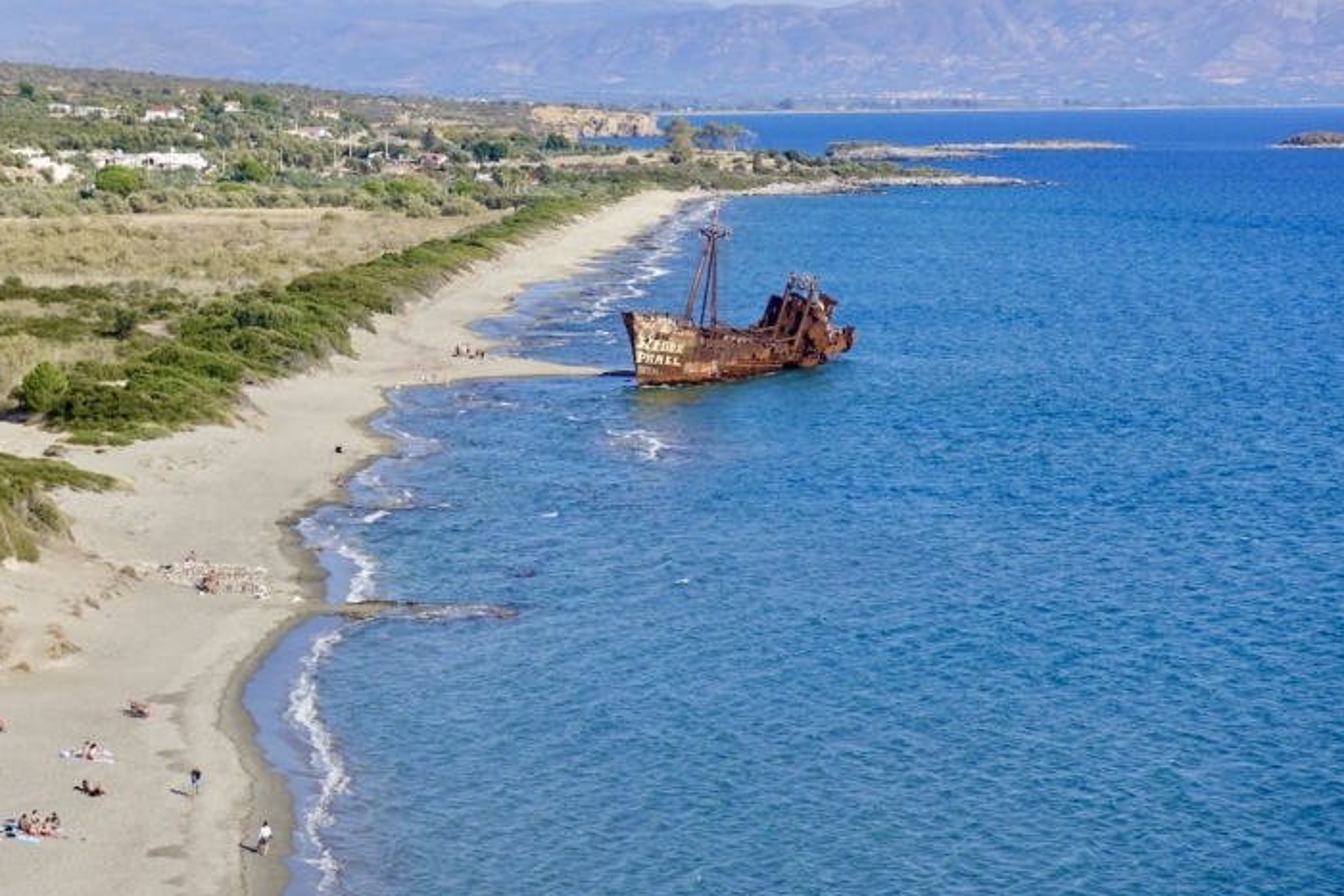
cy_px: 379
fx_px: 3846
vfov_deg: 13.3
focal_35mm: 103
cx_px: 417
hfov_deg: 19.7
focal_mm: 25.7
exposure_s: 1/640
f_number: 5.6
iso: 125
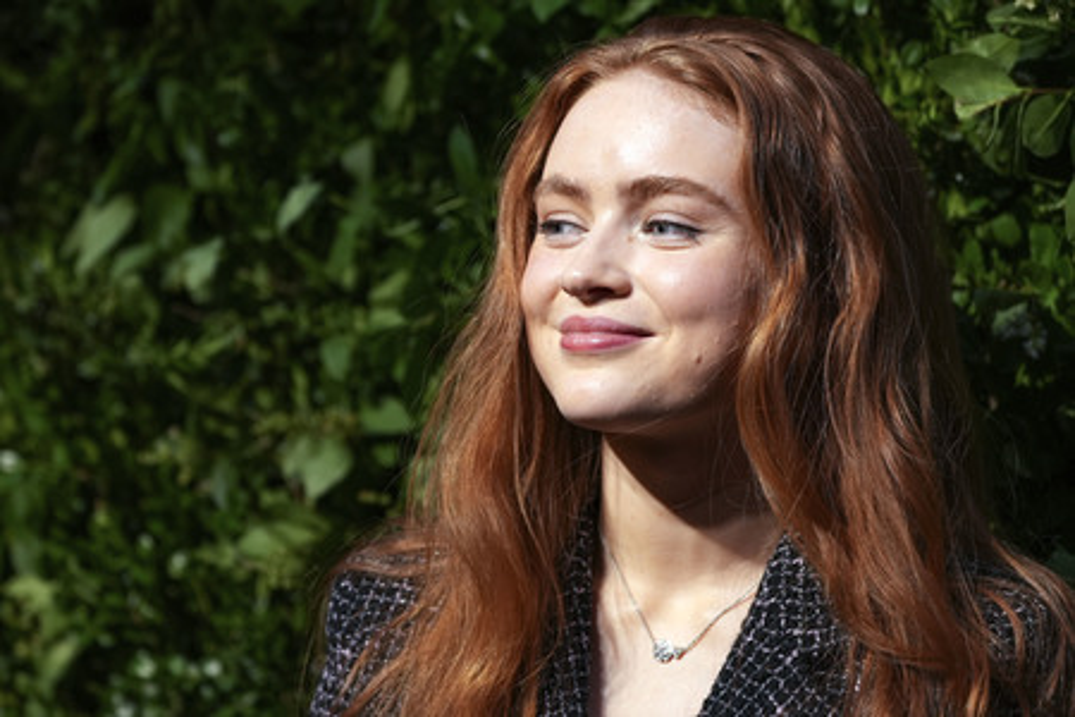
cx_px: 538
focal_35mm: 190
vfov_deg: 7.2
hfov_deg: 10.8
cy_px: 358
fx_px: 5673
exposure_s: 1/400
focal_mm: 190
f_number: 5.6
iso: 2500
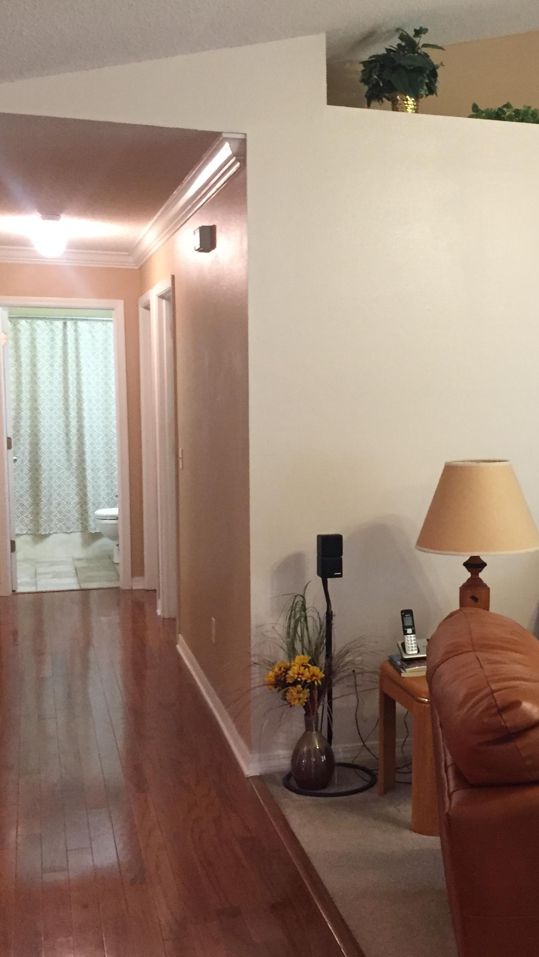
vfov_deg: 47.4
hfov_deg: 27.2
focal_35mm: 43
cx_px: 432
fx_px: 1092
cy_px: 487
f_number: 2.2
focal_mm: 4.15
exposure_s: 1/30
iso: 200
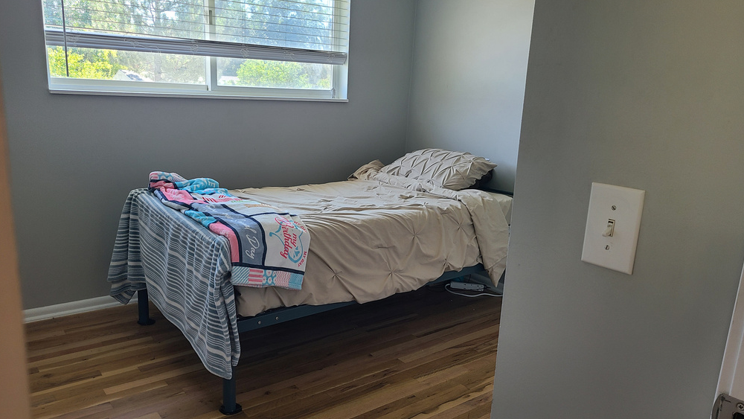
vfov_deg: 40.2
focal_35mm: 29
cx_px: 370
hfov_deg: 66.1
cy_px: 227
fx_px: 572
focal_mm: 5.4
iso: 80
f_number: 1.8
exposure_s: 1/60
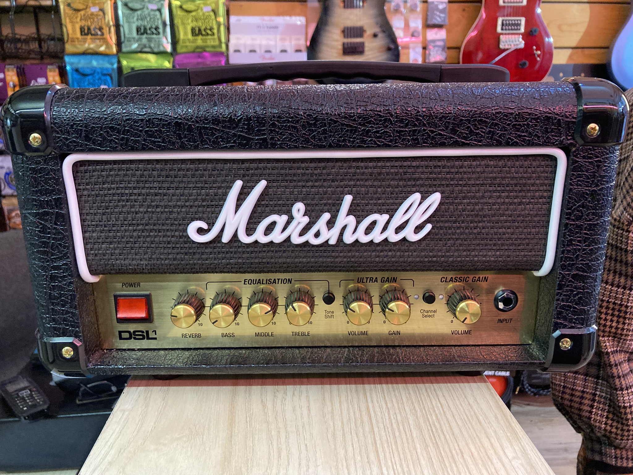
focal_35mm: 28
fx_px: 512
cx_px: 316
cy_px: 238
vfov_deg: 49.7
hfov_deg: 63.4
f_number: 1.8
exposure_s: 1/33
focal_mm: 3.99
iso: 320
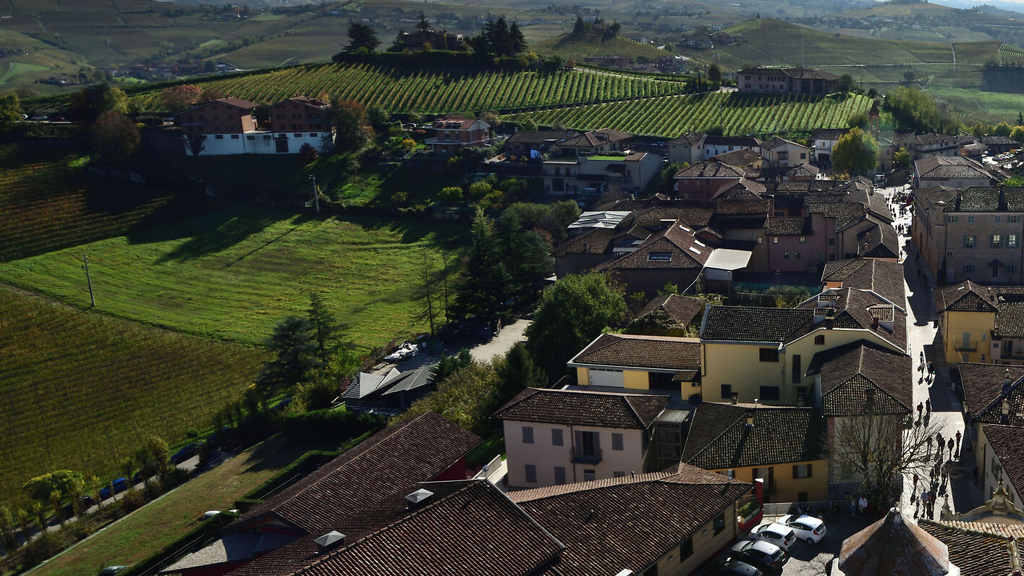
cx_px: 850
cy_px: 209
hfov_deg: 55.7
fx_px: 869
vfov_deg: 36.4
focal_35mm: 32
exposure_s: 1/125
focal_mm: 18
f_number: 10
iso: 100
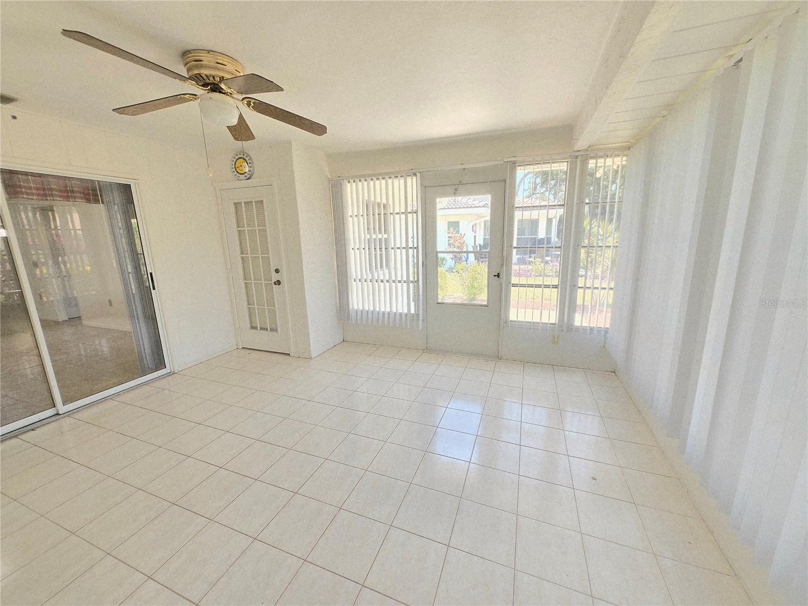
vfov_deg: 89.9
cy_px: 303
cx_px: 404
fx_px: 303
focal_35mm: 13
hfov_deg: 106.2
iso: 40
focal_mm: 1.7
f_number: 2.2
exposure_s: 1/60.2
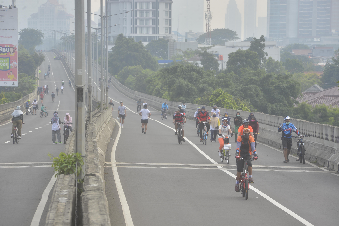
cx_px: 170
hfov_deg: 10.3
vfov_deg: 6.9
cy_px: 113
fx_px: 1884
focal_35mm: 200
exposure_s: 1/80
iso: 100
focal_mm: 200
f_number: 13
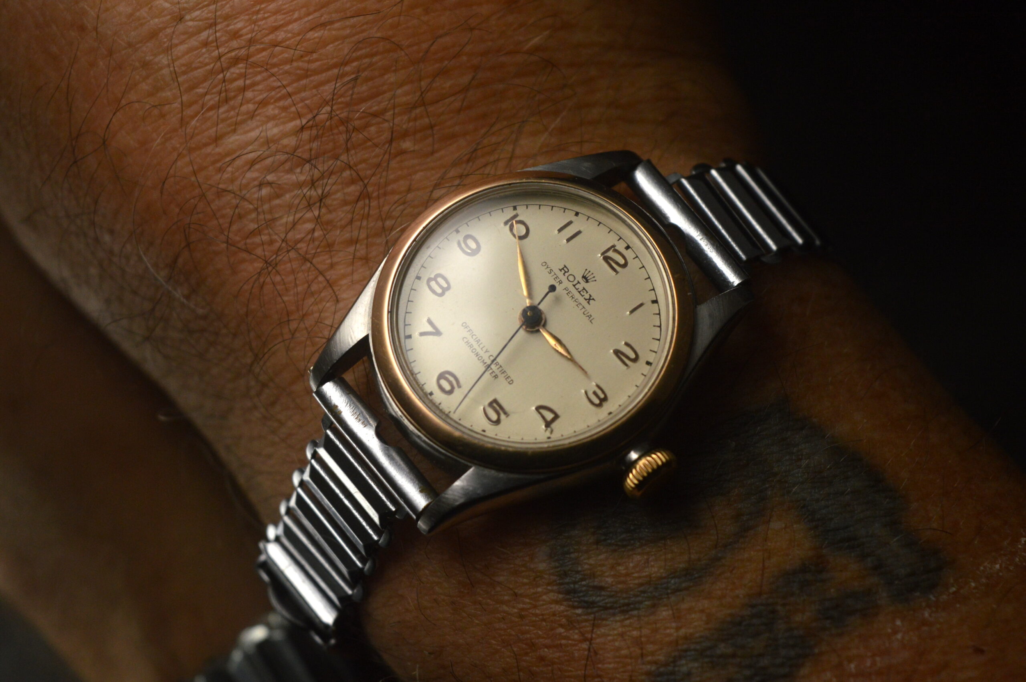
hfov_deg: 24.6
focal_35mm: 82
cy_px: 341
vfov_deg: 16.5
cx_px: 513
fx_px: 2349
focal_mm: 55
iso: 800
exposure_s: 1/250
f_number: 9
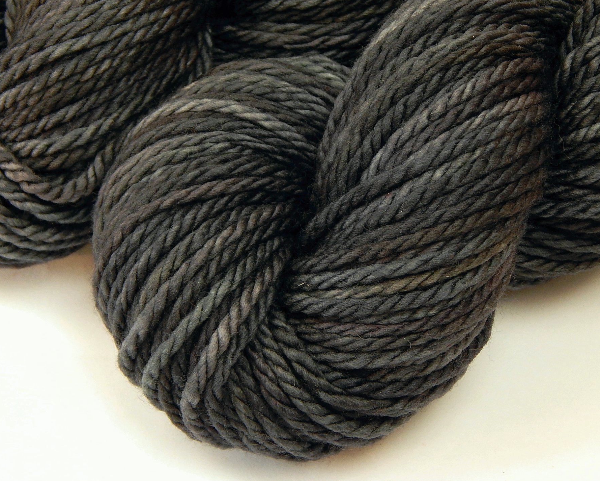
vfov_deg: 15.6
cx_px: 288
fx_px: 1758
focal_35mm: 99
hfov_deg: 19.4
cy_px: 243
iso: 280
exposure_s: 1/30
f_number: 4.4
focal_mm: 16.6
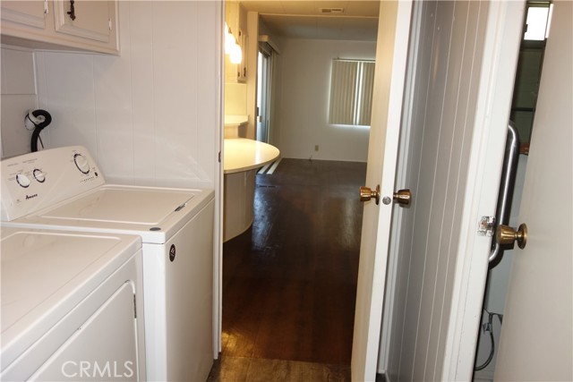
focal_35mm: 28
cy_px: 191
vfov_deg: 46.4
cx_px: 286
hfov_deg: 65.5
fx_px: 446
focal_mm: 10.4
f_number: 1.8
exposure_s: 1/30
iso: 125
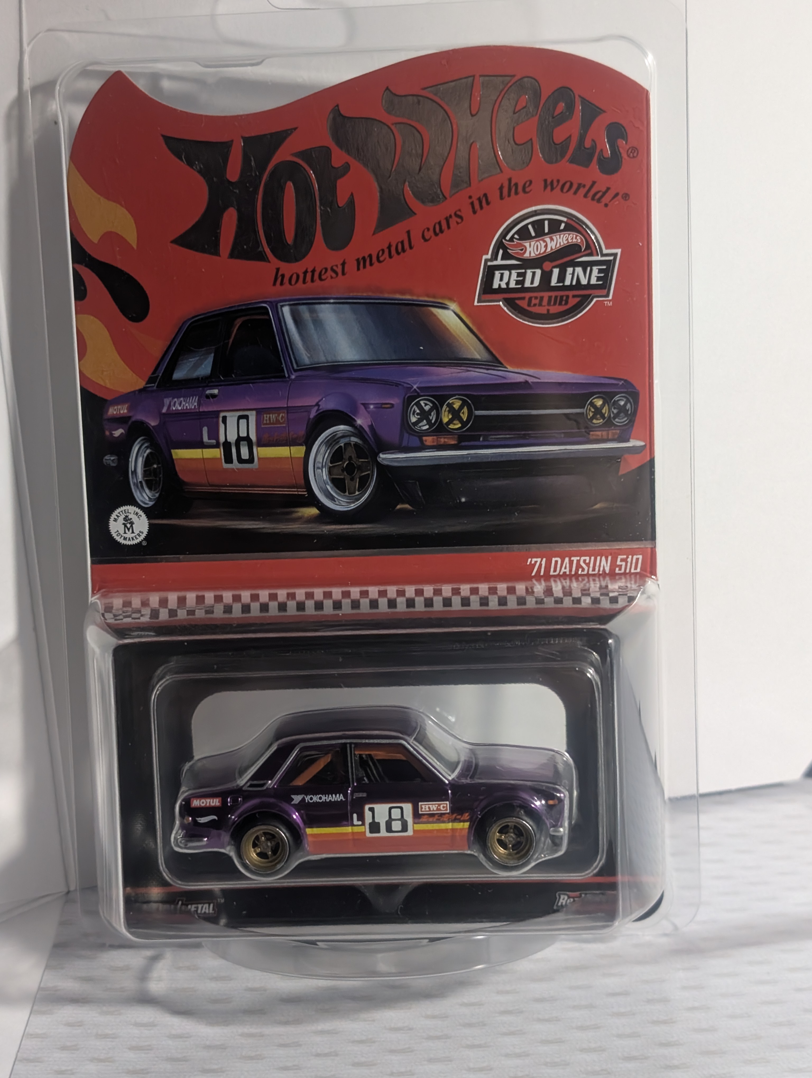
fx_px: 1529
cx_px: 406
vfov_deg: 38.9
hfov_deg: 29.7
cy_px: 539
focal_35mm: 49
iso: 609
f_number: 1.68
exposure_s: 1/163
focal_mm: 6.9
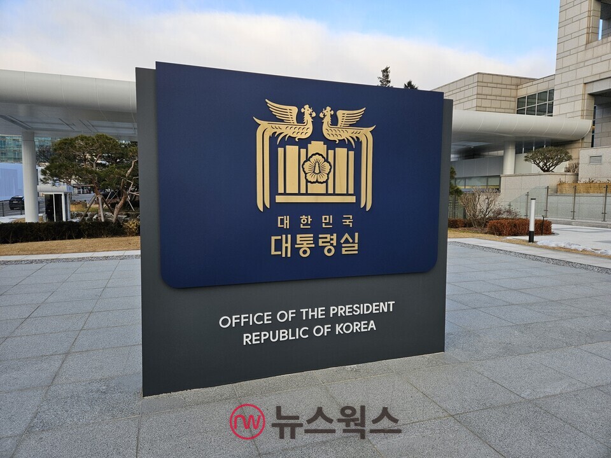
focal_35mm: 23
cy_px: 229
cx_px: 306
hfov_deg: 73.9
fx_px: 406
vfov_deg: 58.9
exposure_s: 1/719
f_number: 1.8
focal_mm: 5.4
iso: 80
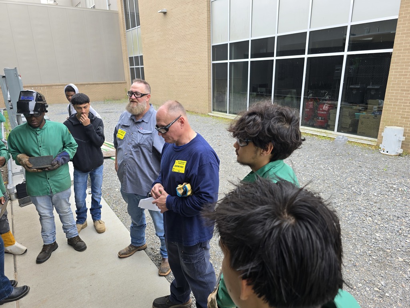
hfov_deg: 73.9
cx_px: 205
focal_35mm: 23
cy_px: 154
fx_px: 272
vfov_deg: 58.9
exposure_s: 1/180
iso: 40
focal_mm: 6.3
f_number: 1.7
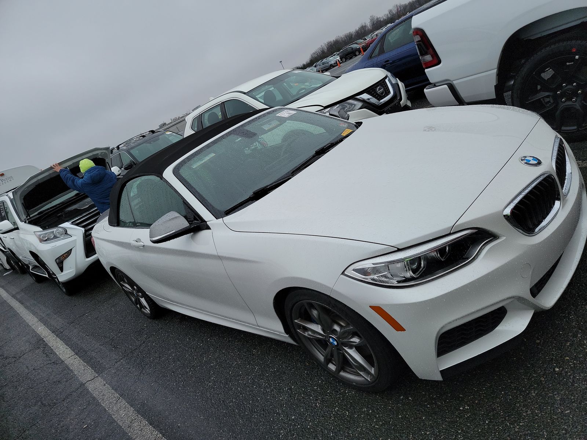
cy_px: 220
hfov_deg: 71.6
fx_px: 407
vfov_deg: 56.8
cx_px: 294
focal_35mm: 24
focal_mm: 6.7
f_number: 1.8
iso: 50
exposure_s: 1/320
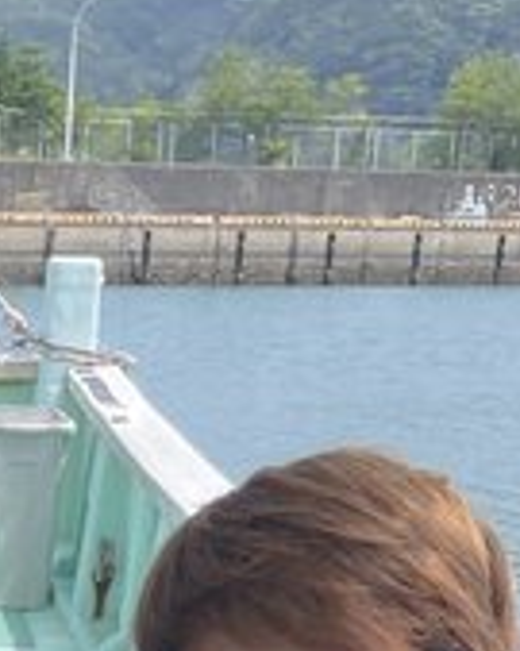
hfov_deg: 11.5
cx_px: -270
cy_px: 1610
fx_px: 2465
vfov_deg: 11.9
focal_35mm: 128
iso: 32
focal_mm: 4.2
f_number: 1.6
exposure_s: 1/1511
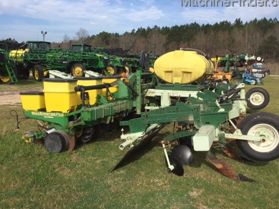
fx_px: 274
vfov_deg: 41.7
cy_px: 118
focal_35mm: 34
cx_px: 132
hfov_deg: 54.0
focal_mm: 4.15
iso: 32
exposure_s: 1/1647
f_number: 2.2
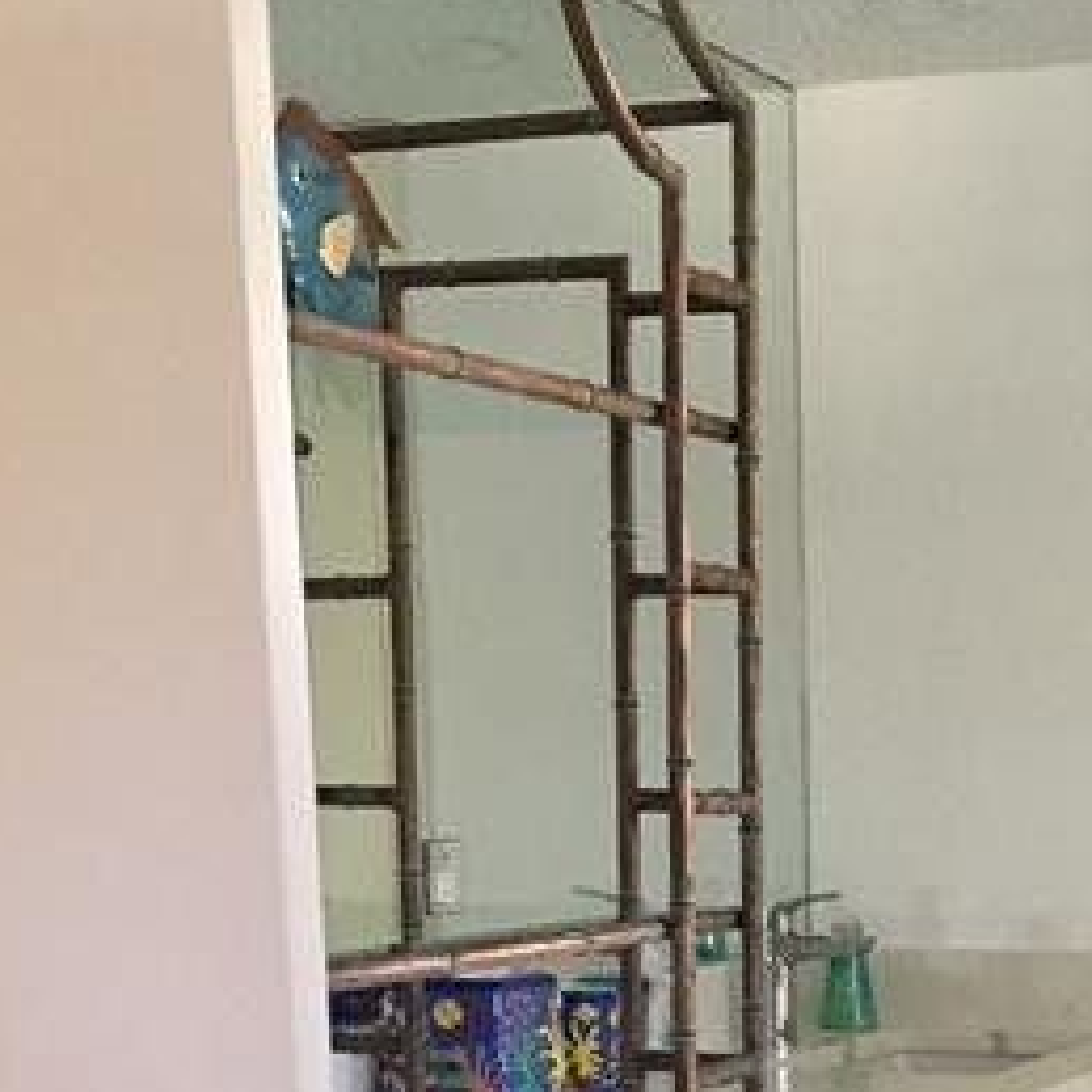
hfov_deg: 22.3
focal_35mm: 76
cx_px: 966
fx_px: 2712
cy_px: 1256
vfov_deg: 21.4
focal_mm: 4.15
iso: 200
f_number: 2.2
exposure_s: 1/24
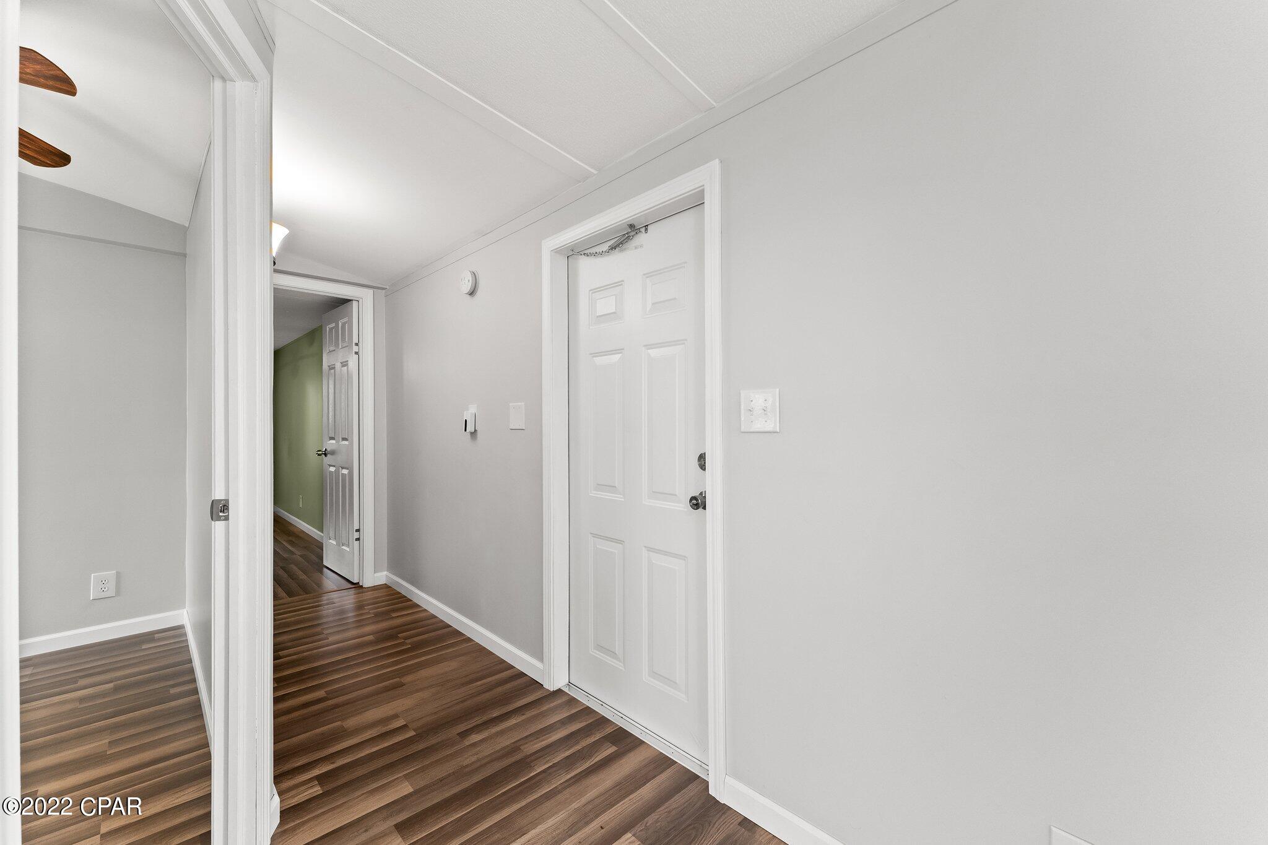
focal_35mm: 14
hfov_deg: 104.3
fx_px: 493
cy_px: 422
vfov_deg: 81.2
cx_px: 634
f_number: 8
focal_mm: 14
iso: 500
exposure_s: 1/8
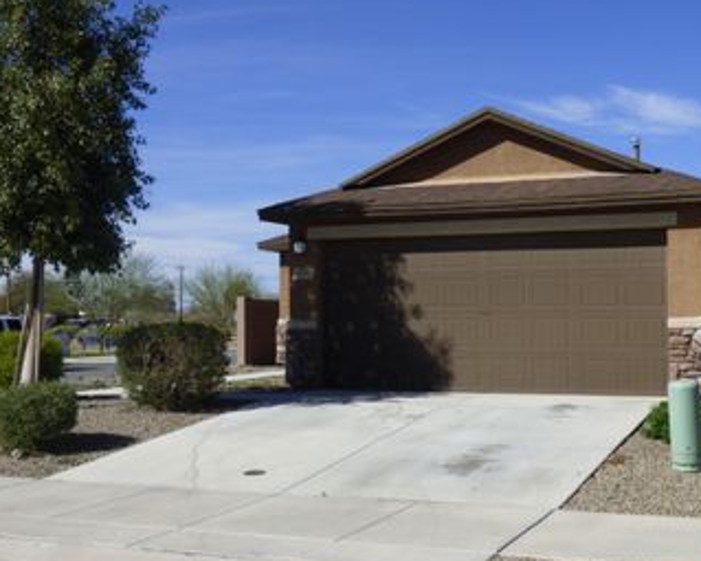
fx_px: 1079
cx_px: 365
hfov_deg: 36.0
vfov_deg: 29.1
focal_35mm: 52
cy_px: 294
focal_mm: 5.97
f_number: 3.4
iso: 100
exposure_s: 1/1600
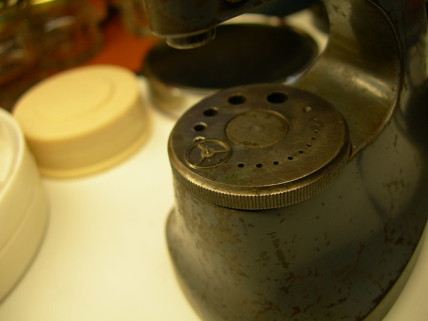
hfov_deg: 49.0
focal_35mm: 38
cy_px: 160
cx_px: 214
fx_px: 470
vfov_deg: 37.7
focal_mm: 7.8
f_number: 2.8
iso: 50
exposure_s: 1/56.6
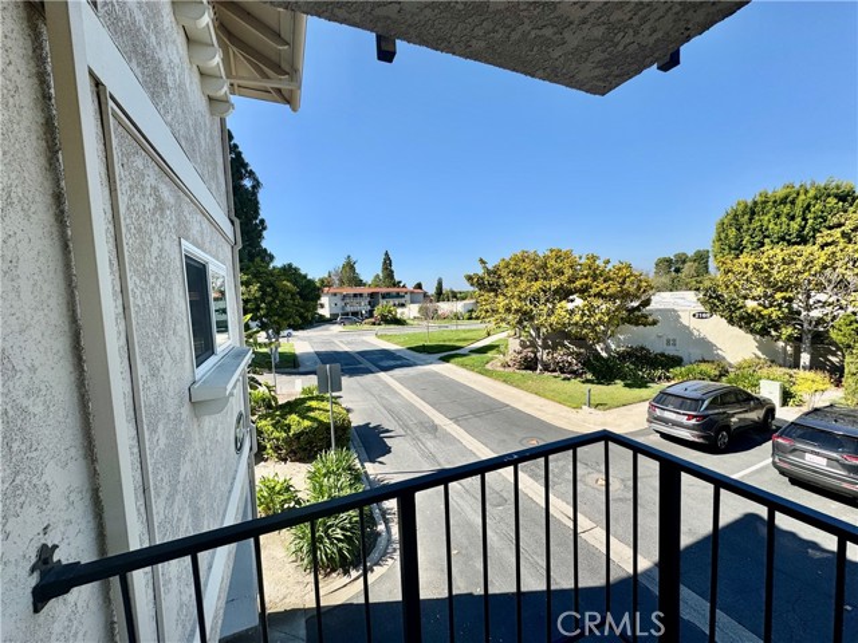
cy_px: 322
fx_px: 347
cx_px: 429
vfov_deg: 85.7
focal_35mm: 14
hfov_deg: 102.1
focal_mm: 2.22
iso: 50
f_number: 2.2
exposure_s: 1/1789
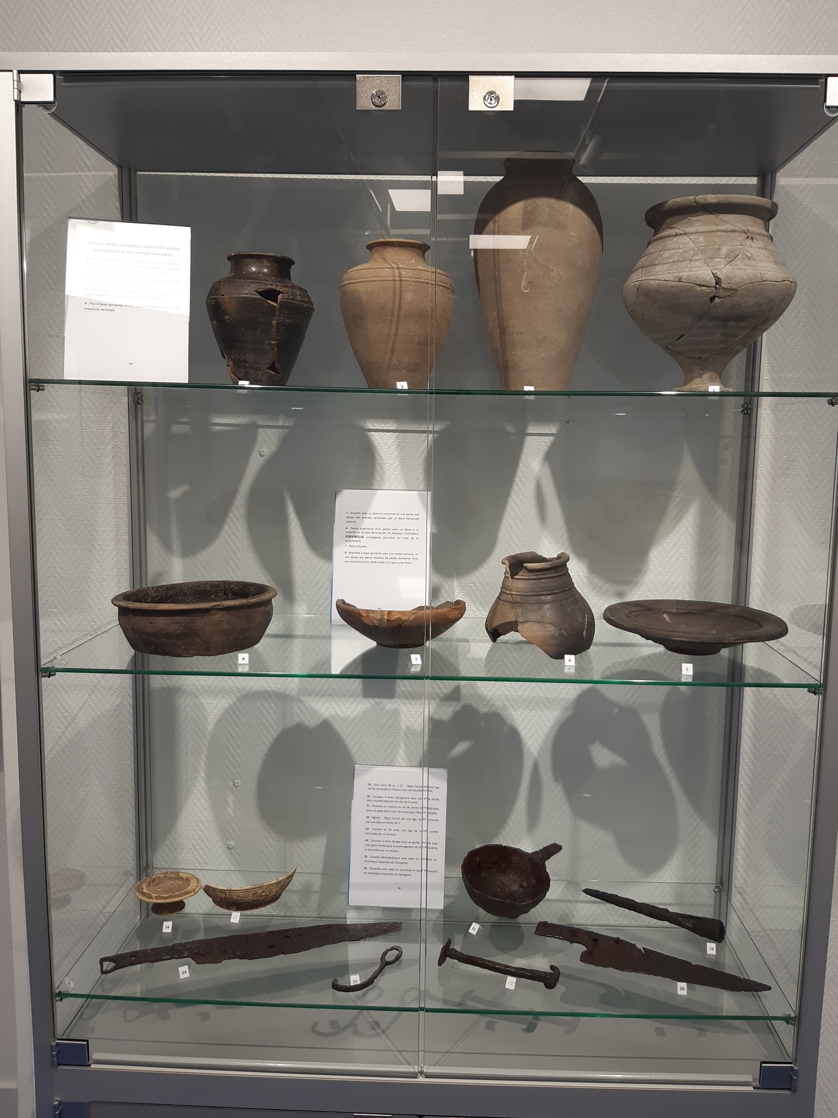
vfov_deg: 65.3
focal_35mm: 27
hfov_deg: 51.3
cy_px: 559
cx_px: 430
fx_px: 872
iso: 50
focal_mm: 3.92
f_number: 1.7
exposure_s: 1/100
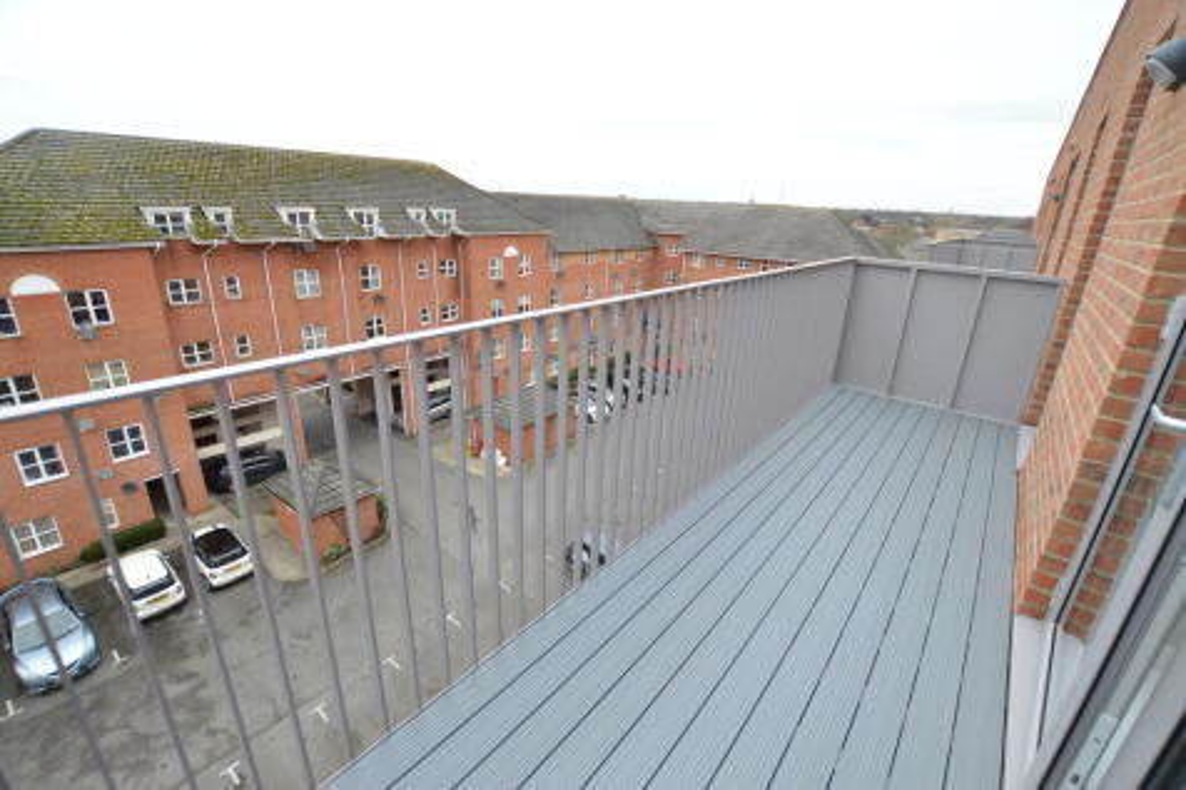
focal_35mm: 15
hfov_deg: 100.4
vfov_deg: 77.3
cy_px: 395
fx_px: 494
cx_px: 593
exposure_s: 1/60
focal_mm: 10
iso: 100
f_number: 4
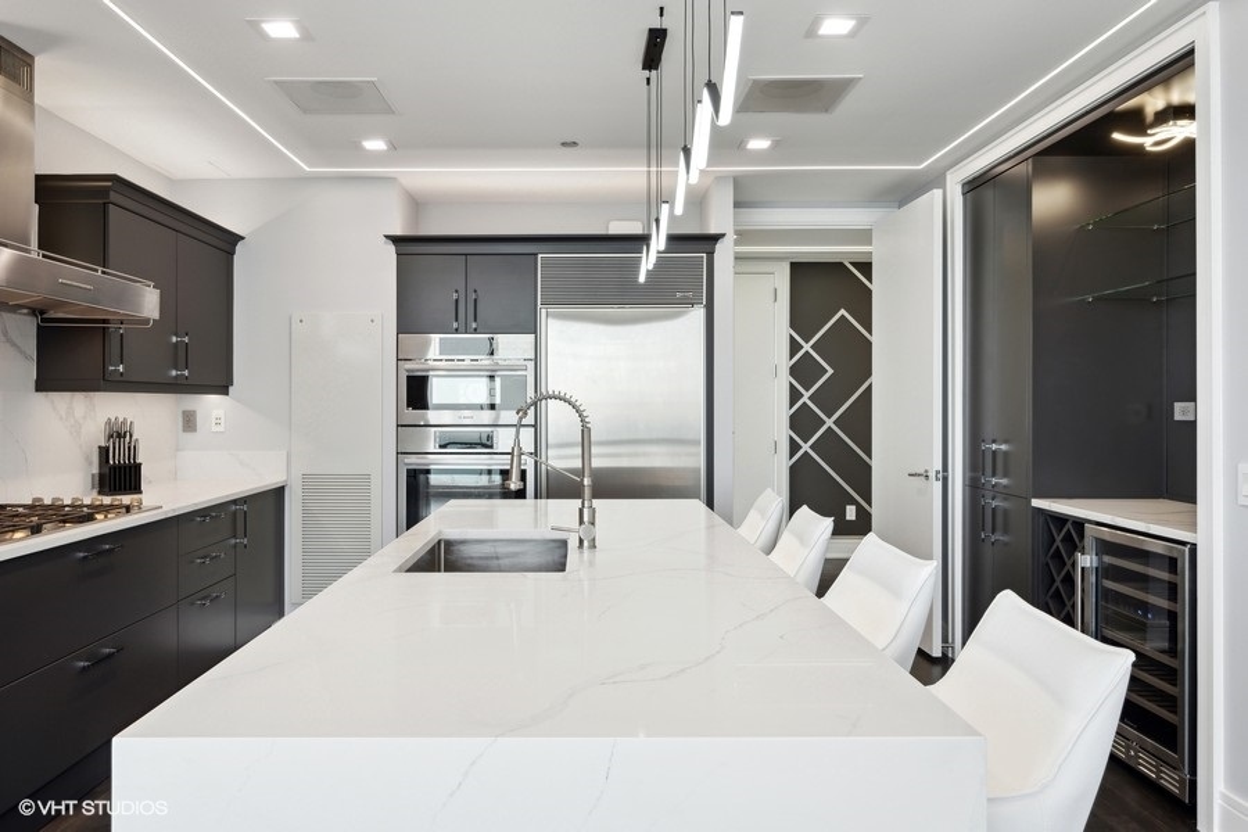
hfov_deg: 76.1
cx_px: 624
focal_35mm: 23
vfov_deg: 55.1
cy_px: 416
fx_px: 797
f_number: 9.5
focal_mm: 23
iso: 200
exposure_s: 1/20
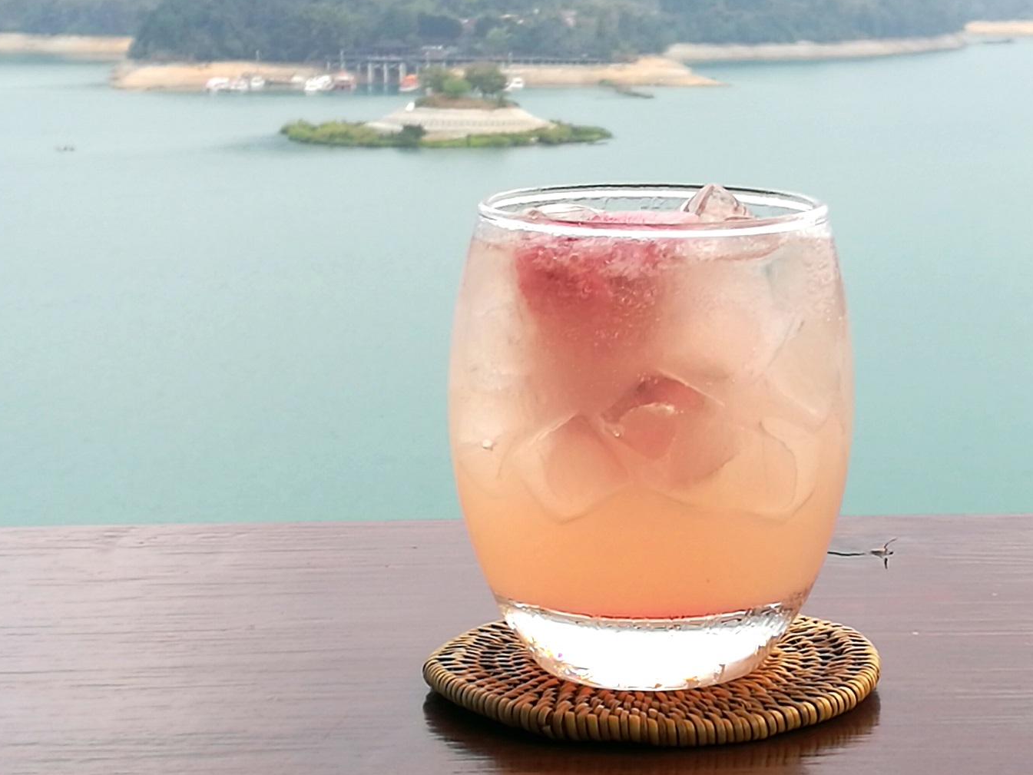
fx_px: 2925
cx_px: 723
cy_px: 262
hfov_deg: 19.9
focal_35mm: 98
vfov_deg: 15.1
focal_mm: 4.5
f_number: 2.2
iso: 50
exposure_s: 1/206
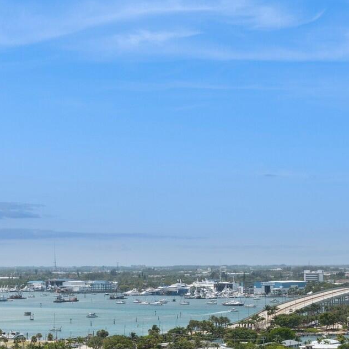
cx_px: -55
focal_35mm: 103
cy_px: 239
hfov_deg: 16.3
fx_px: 1175
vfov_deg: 16.8
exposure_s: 1/320
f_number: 11
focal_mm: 48
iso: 100
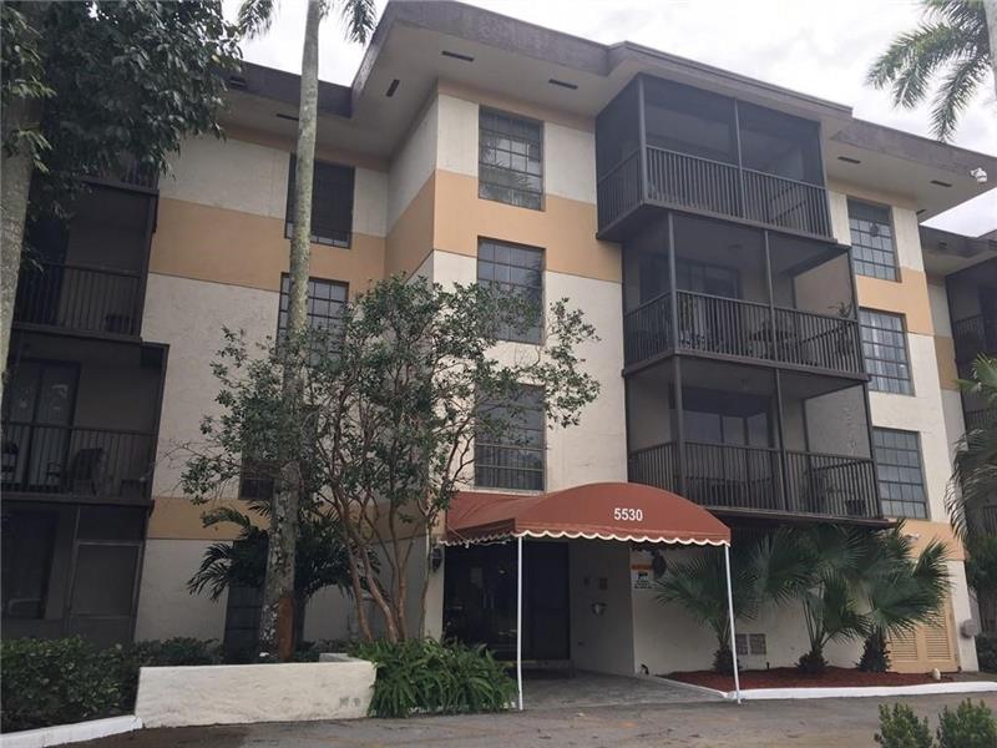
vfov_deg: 48.2
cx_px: 498
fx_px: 835
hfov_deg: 61.7
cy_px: 374
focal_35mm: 29
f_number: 2.2
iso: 25
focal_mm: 4.15
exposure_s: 1/295
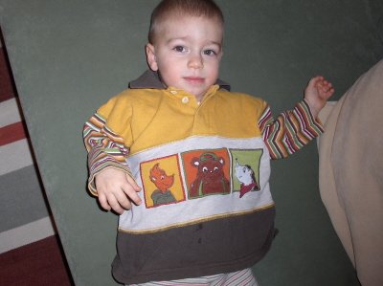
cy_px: 143
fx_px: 309
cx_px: 192
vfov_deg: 49.7
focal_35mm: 28
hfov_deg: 63.5
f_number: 2.8
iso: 54
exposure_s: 1/60
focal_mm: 5.8
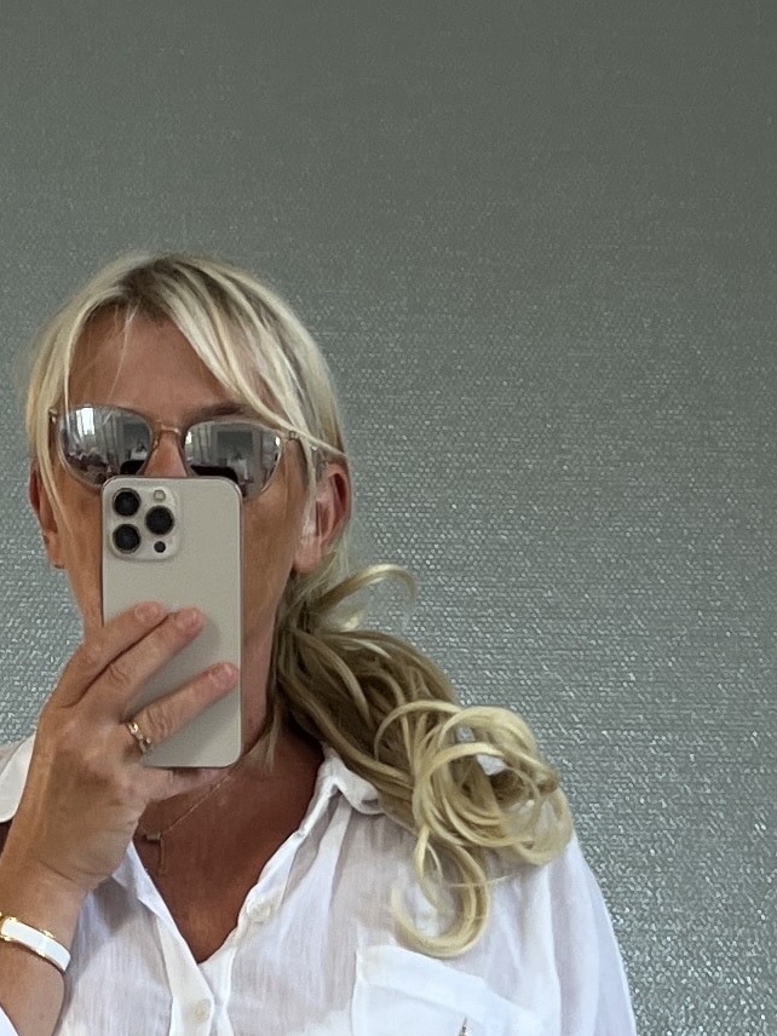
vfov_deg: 28.7
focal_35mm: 60
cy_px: 1184
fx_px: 1796
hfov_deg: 24.2
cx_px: 198
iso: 80
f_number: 1.5
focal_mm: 5.7
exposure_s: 1/121
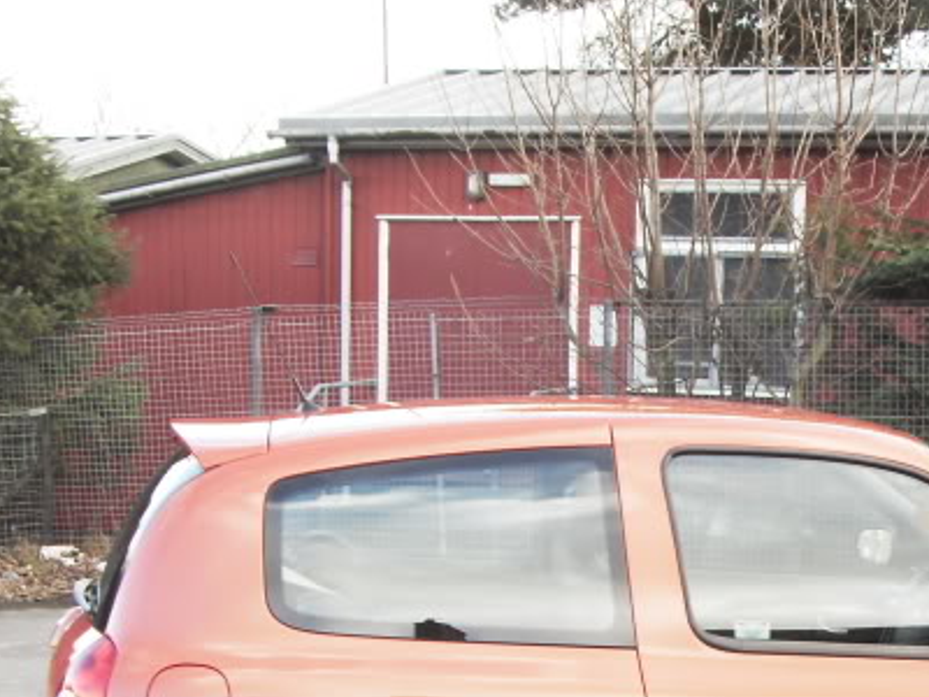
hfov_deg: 24.6
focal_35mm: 78
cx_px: 762
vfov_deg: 18.4
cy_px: 688
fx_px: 2093
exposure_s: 1/90
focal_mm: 6.6
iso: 80
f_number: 3.5
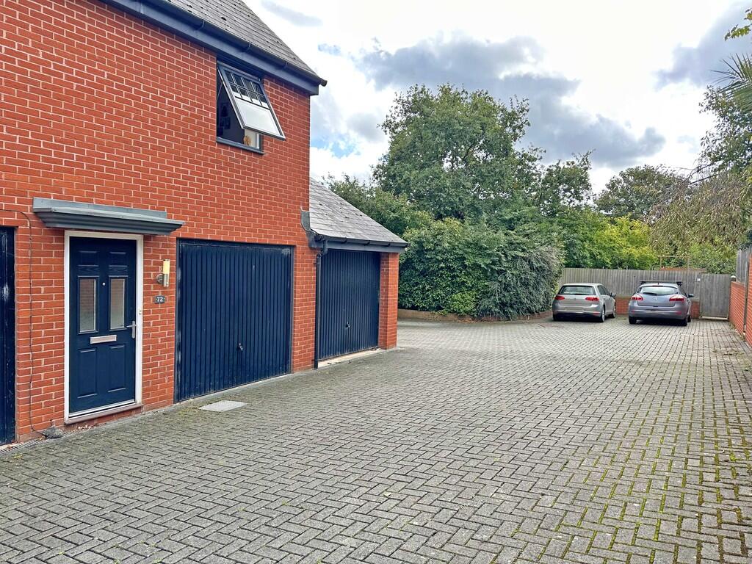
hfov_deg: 71.6
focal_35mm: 24
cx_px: 376
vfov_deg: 56.8
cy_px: 282
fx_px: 521
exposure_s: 1/1009
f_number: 1.78
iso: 80
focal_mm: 6.86
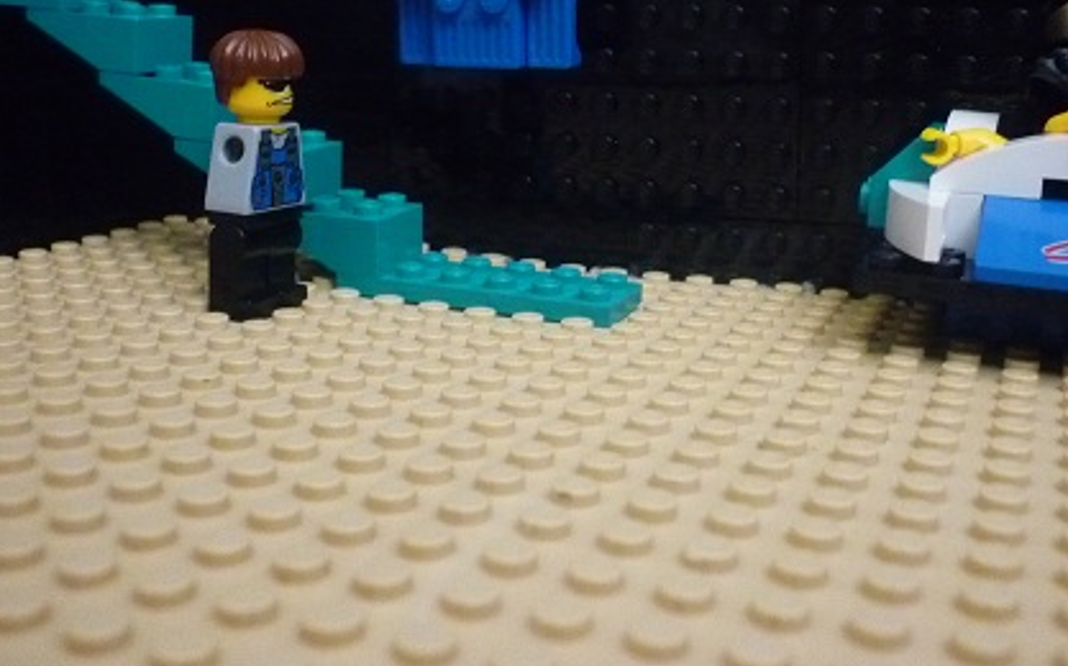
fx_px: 1251
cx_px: 579
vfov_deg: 29.5
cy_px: 195
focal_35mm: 43
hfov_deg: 46.2
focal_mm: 5.5
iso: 800
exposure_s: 1/15
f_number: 2.8
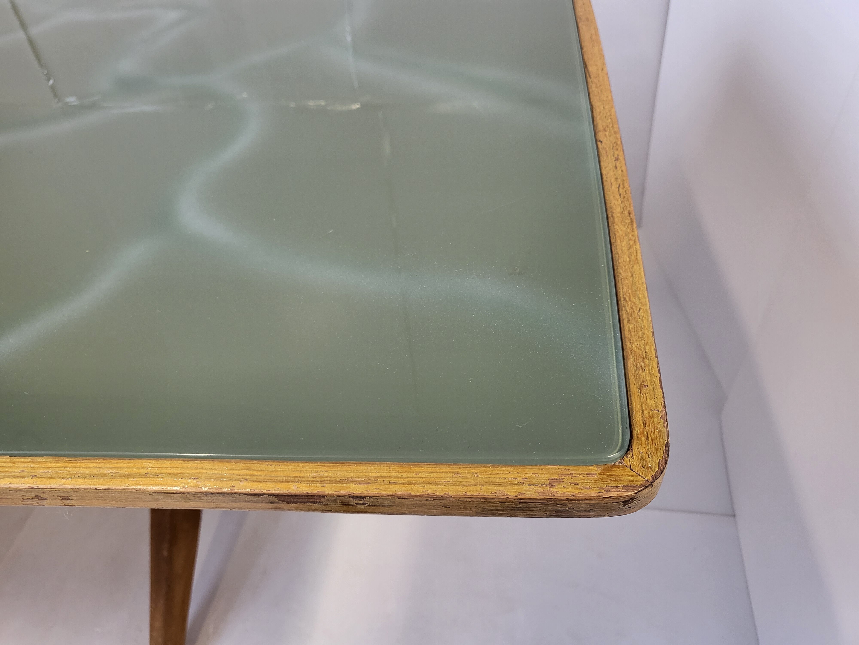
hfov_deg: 67.3
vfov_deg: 53.1
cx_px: 430
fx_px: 645
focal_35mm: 26
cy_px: 322
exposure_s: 1/50
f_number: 1.8
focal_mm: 4.25
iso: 160
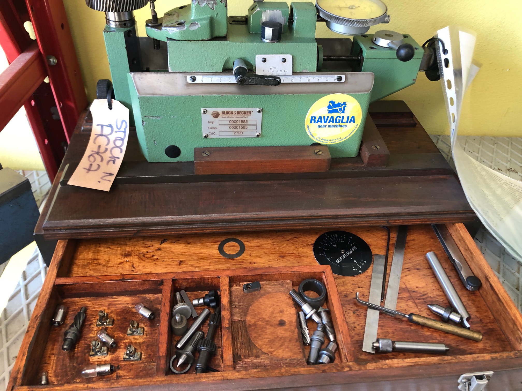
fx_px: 422
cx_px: 261
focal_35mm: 28
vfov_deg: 49.7
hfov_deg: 63.4
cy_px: 196
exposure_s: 1/15
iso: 40
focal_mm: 3.99
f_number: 1.8
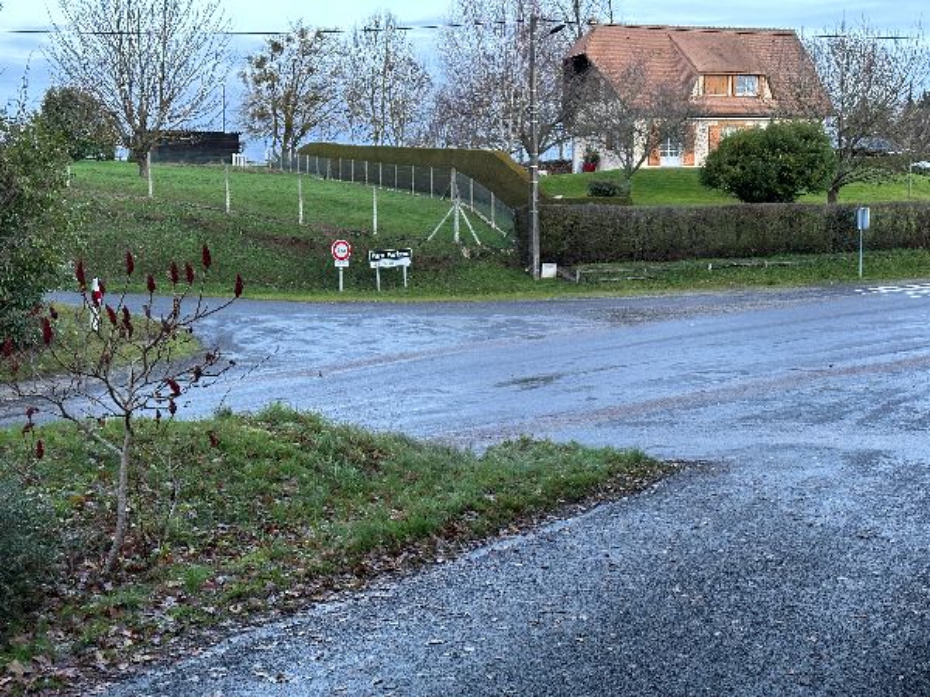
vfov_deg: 30.3
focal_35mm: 48
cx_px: 465
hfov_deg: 39.7
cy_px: 348
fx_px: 1290
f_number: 1.78
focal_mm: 6.86
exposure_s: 1/60
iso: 160
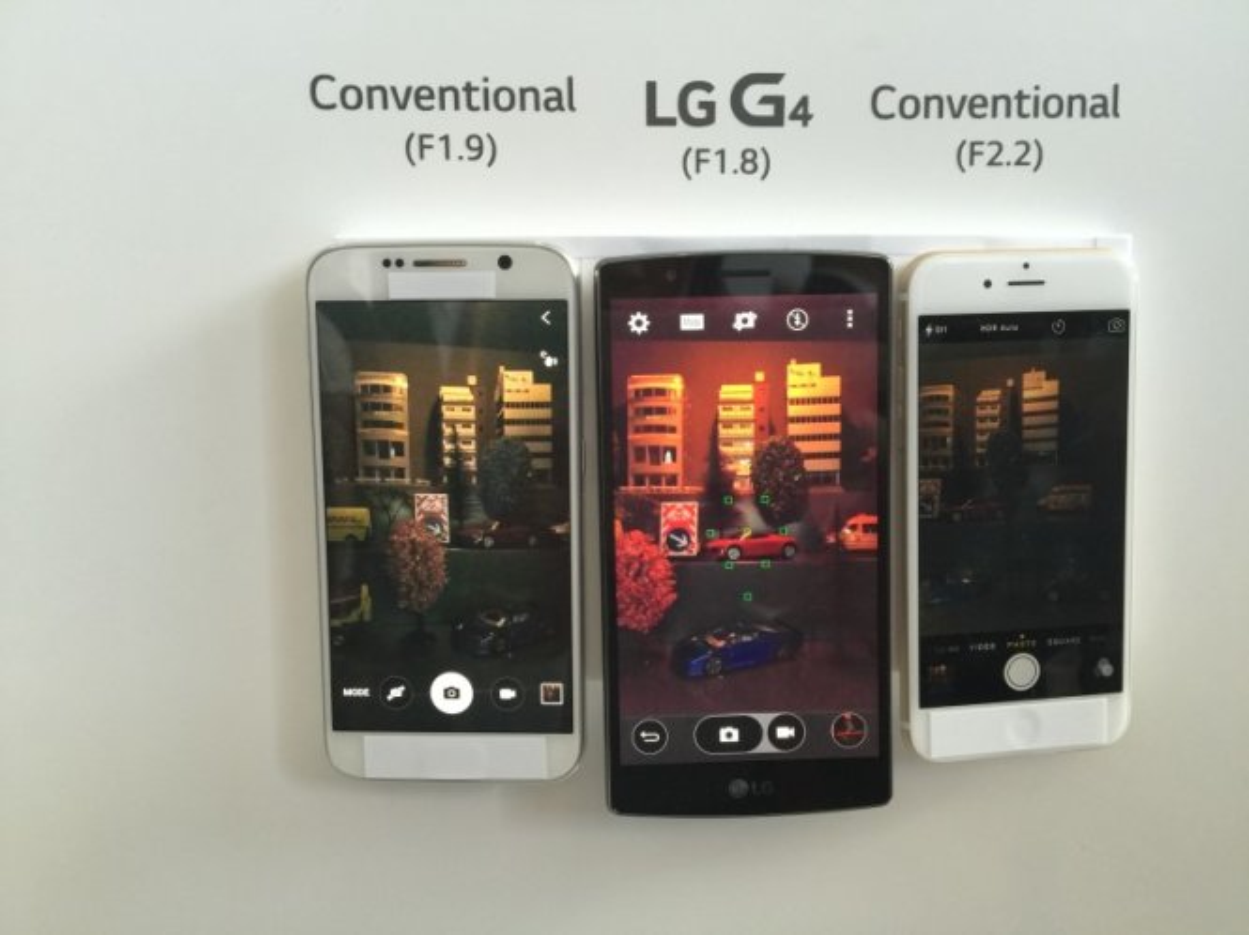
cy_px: 468
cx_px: 624
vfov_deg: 48.2
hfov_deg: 61.7
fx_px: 1046
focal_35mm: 29
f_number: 2.2
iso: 32
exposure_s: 1/15
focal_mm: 4.15
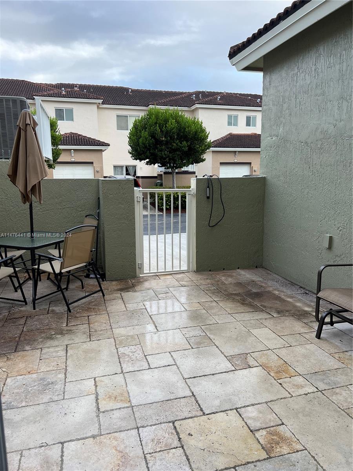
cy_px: 236
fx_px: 354
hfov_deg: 53.1
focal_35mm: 26
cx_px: 176
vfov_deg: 67.3
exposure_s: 1/488
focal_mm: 5.7
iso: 50
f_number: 1.5
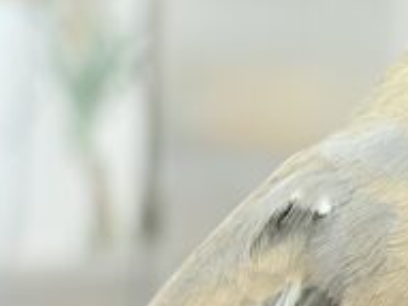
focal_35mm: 174
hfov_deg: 11.2
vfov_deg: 8.5
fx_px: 2050
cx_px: 455
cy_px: 238
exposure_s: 1/50
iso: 64
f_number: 1.6
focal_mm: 5.96
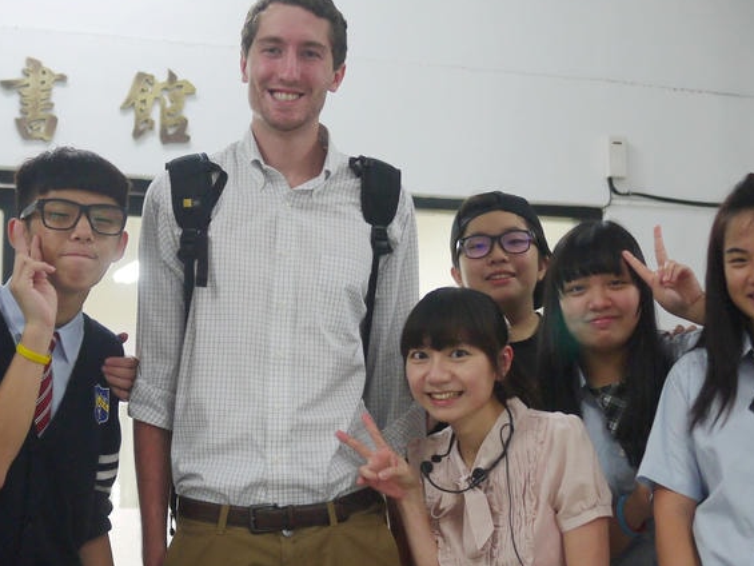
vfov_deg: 17.4
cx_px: 366
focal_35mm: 85
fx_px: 1852
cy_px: 304
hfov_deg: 23.0
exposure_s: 1/60
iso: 160
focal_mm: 20
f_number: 1.7
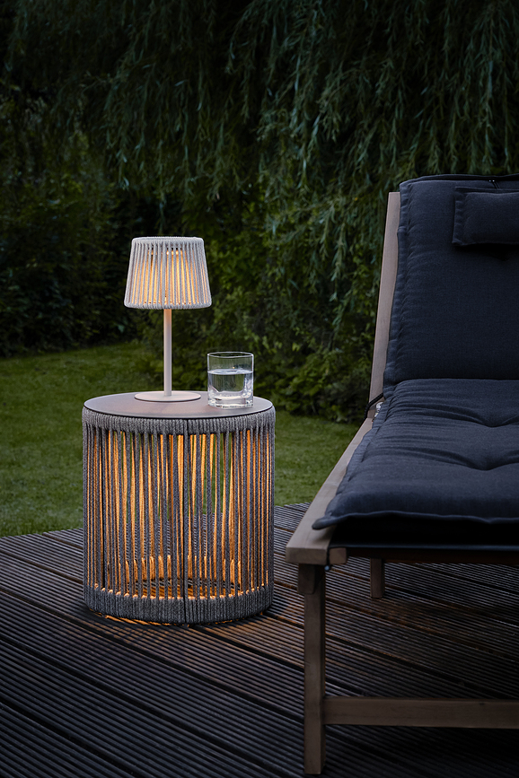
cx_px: 260
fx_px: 1773
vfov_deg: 24.8
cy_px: 389
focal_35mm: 82
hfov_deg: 16.7
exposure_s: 1/15
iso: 640
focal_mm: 54.5
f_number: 6.4
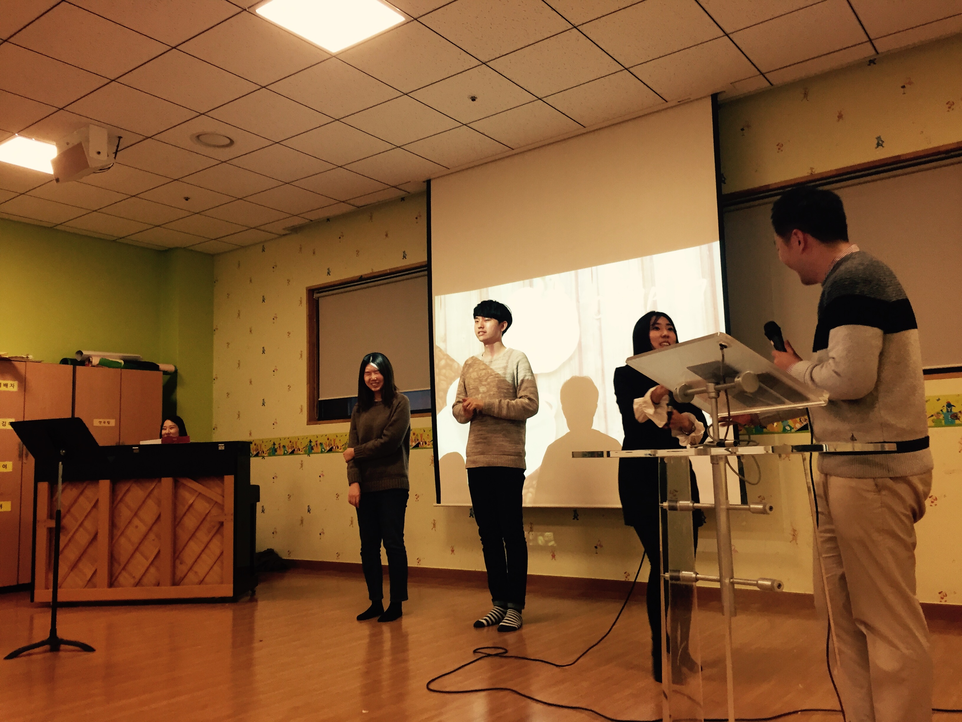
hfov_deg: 61.7
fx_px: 806
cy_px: 361
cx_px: 481
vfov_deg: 48.2
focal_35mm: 29
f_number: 2.2
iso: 100
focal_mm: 4.15
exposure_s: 1/30
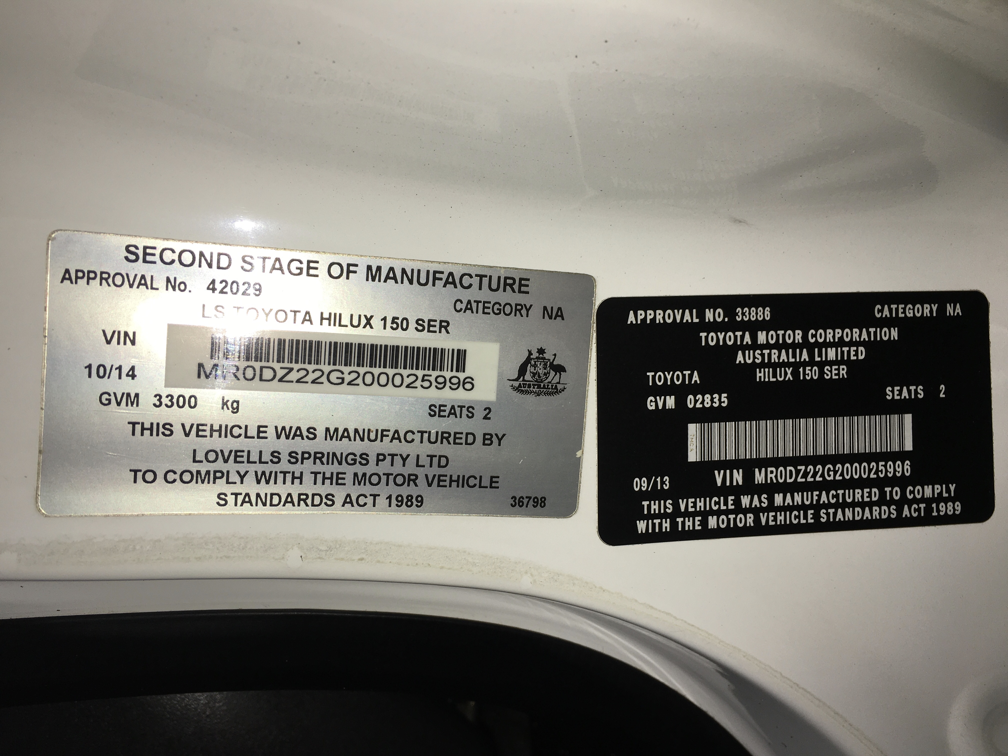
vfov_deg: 48.2
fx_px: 844
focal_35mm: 29
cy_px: 378
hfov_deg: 61.7
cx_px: 504
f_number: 2.2
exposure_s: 1/231
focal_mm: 4.15
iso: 25
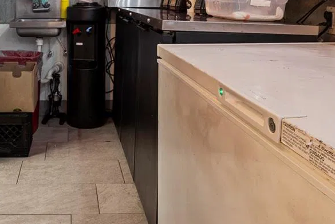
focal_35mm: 41
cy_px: -25
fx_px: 381
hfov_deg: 45.4
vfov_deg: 29.3
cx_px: 76
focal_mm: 10
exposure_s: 5
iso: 100
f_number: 8
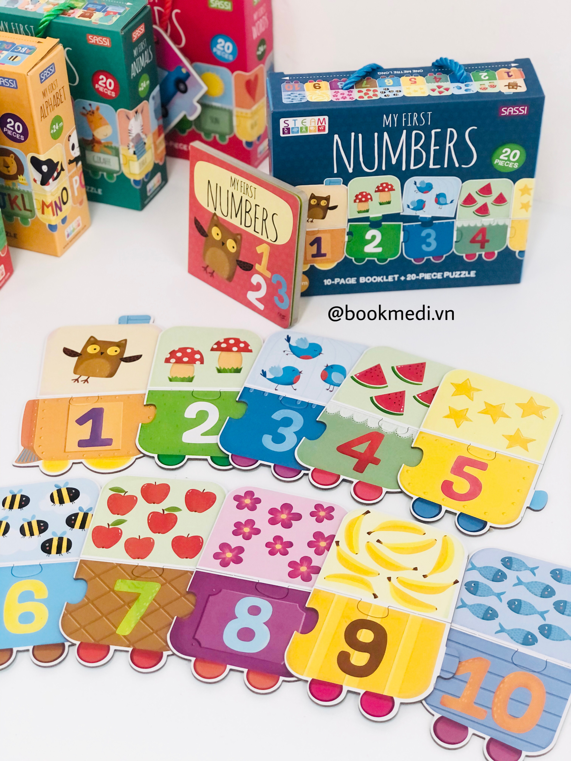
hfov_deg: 25.7
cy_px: 380
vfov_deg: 33.8
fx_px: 1253
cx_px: 286
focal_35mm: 57
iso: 64
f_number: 2.8
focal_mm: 6.6
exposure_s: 1/33
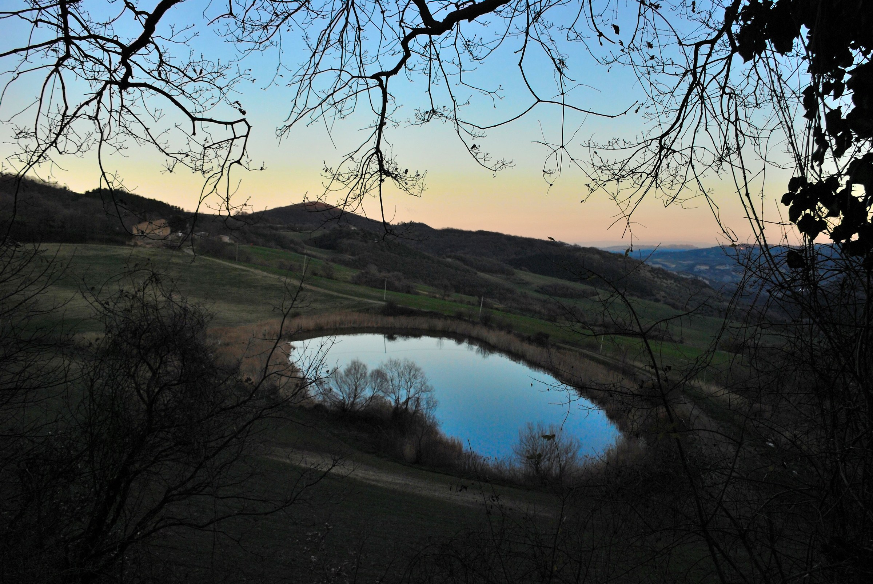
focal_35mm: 34
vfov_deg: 38.5
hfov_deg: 55.1
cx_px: 436
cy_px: 292
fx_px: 838
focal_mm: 23
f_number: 6.3
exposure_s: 1/250
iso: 100
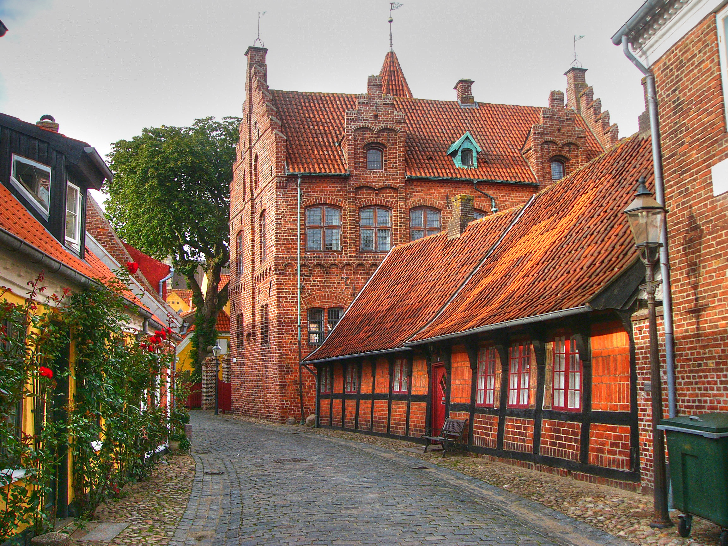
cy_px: 273
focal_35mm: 36
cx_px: 364
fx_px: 757
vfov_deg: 39.7
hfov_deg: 51.4
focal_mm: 6
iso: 50
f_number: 3.7
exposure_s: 1/200
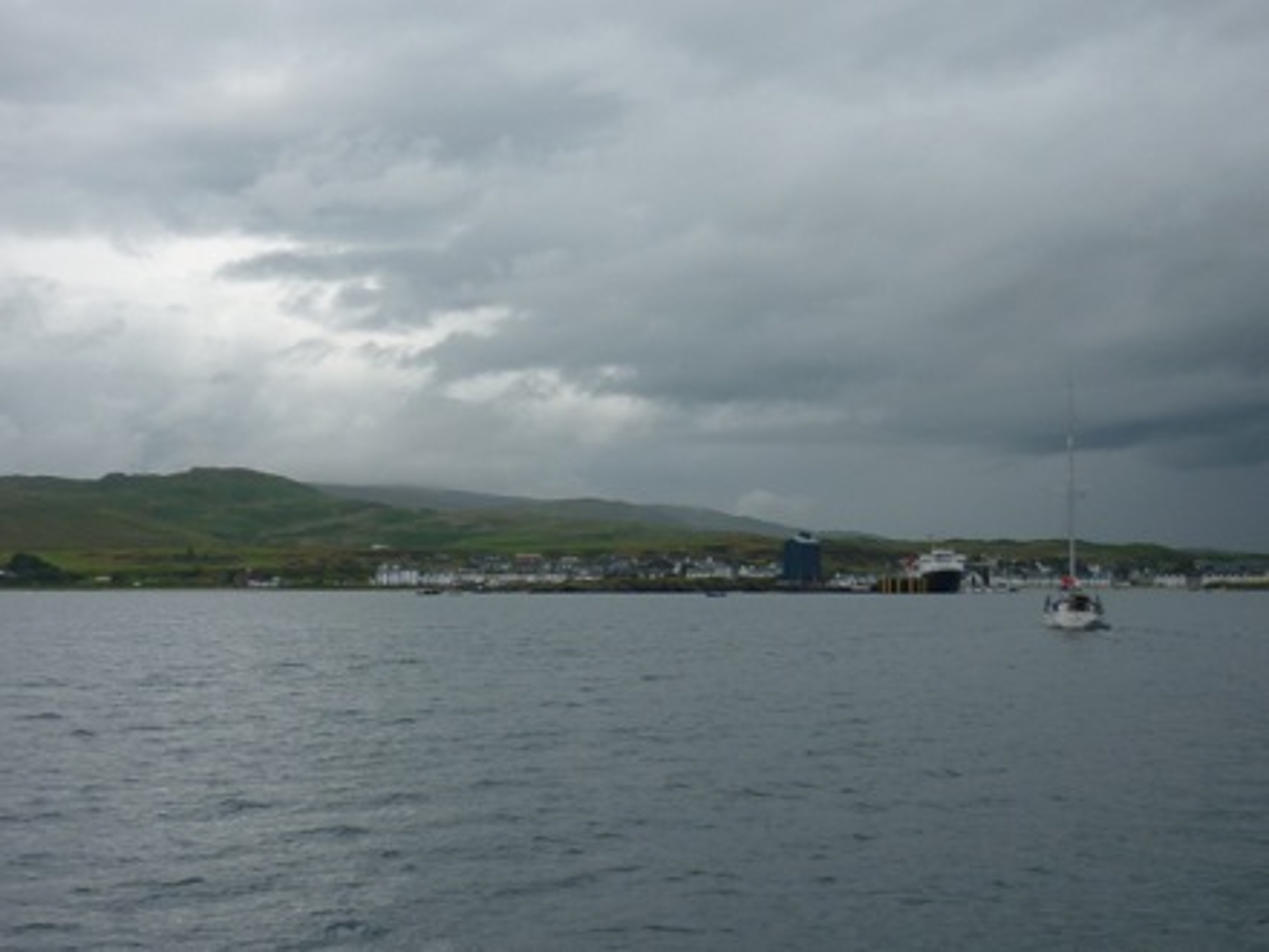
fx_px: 2016
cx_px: 634
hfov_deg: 34.9
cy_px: 476
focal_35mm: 55
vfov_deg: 26.6
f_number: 8
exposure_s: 1/200
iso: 80
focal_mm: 6.4
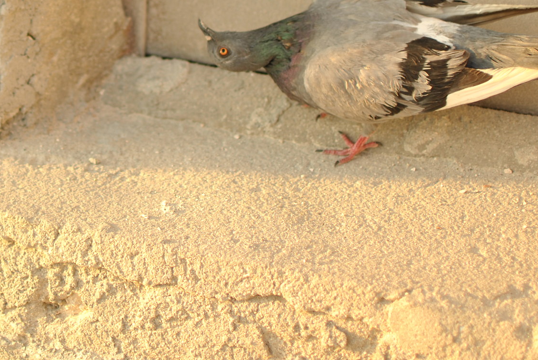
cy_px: 58
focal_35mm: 112
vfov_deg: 12.2
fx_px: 1676
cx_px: 72
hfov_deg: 18.0
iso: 100
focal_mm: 35
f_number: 1.8
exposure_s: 1/640
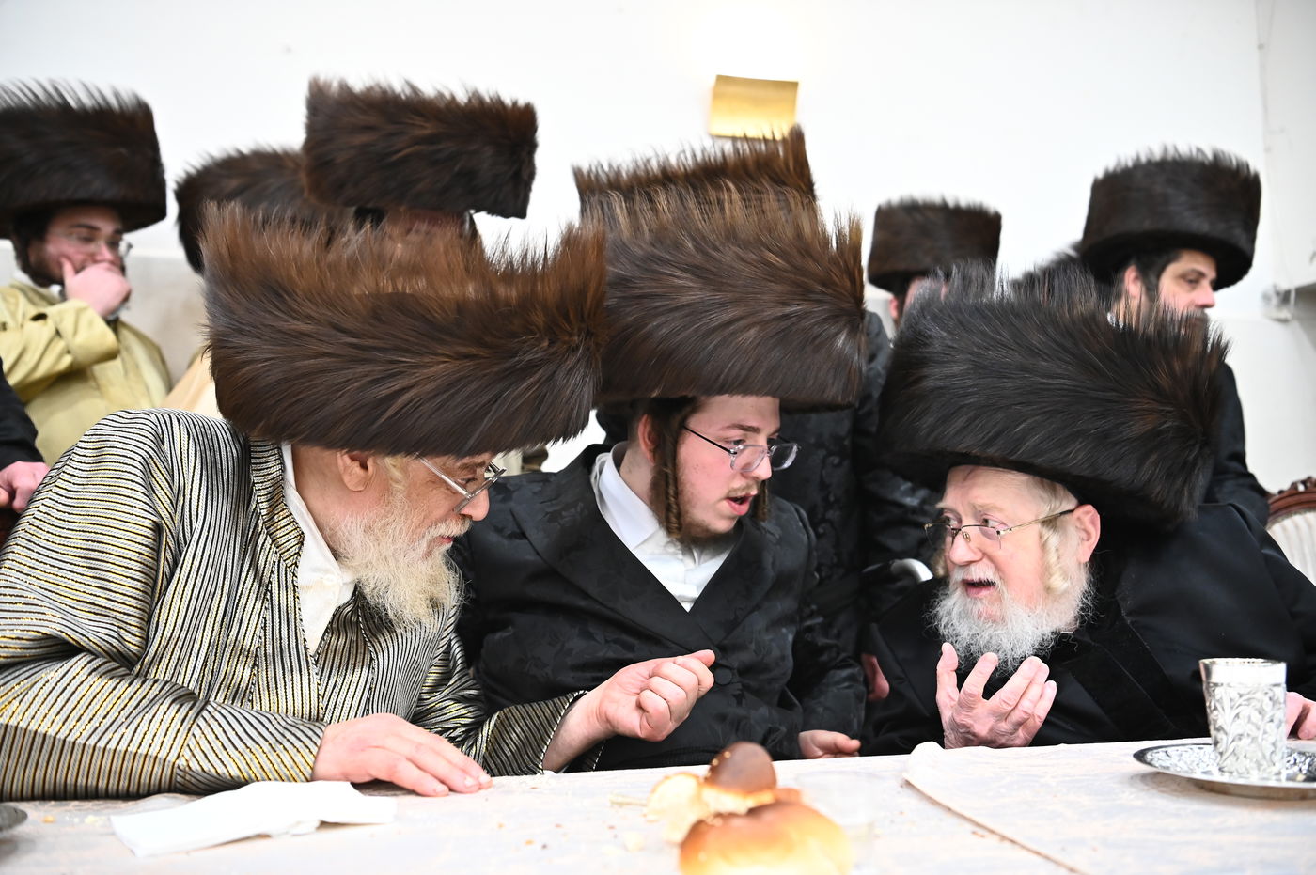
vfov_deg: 38.8
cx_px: 658
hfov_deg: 55.8
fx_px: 1242
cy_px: 438
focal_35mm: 34
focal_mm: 34
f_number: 3.5
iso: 2500
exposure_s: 1/200
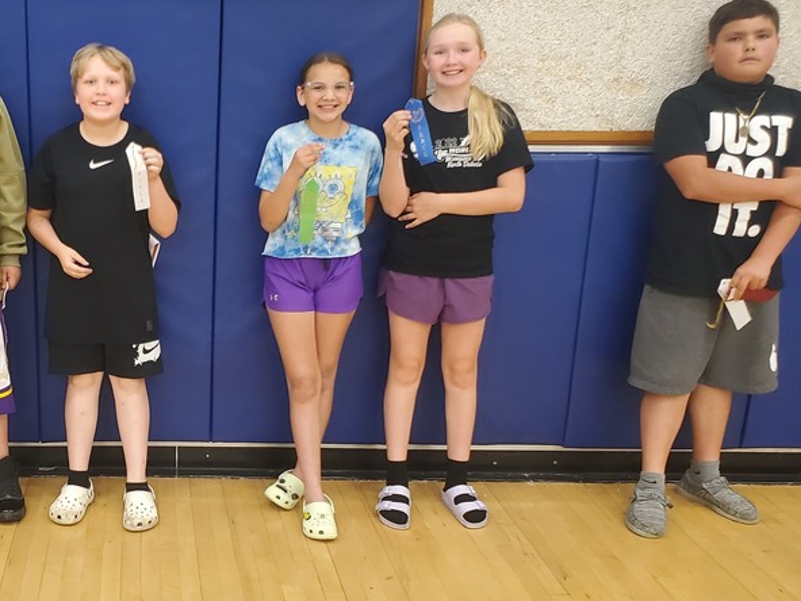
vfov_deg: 32.1
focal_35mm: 45
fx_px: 1041
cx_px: 139
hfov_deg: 40.1
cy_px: 337
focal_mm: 4.3
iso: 400
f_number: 2.4
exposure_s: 1/39
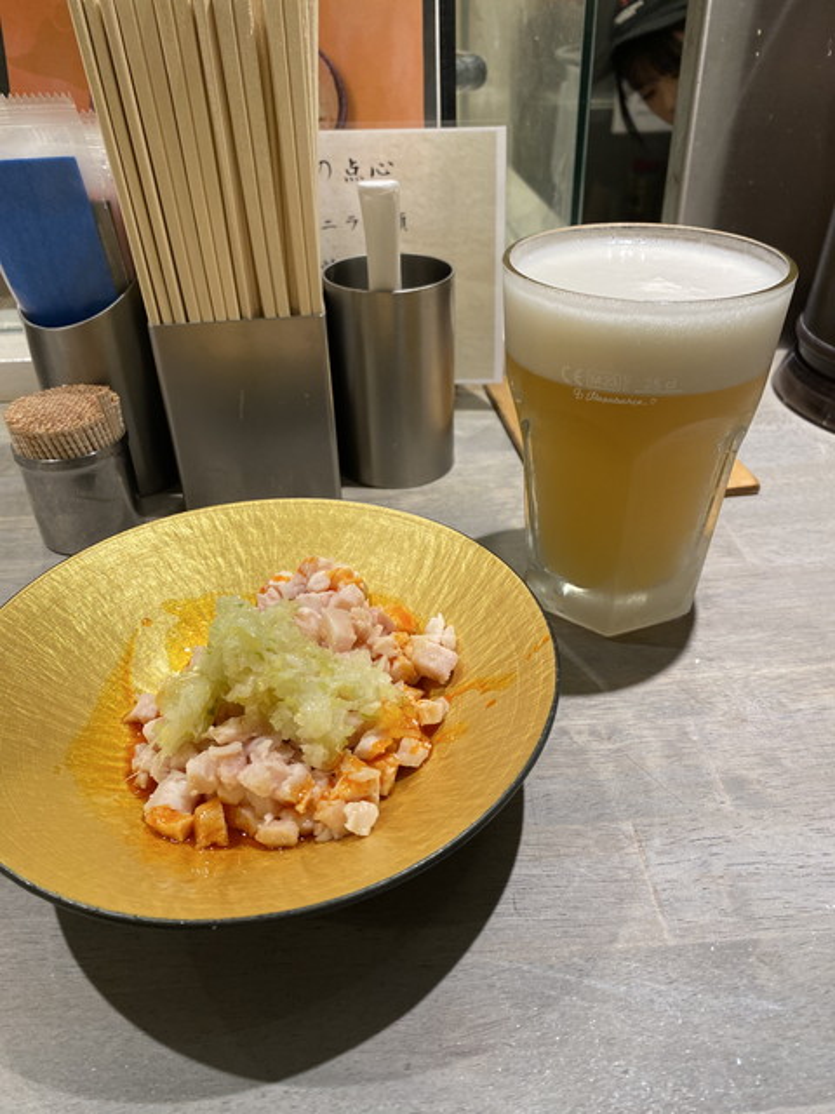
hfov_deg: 53.1
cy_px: 557
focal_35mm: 26
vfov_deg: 67.3
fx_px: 836
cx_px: 418
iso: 100
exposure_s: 1/100
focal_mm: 4.25
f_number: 1.8
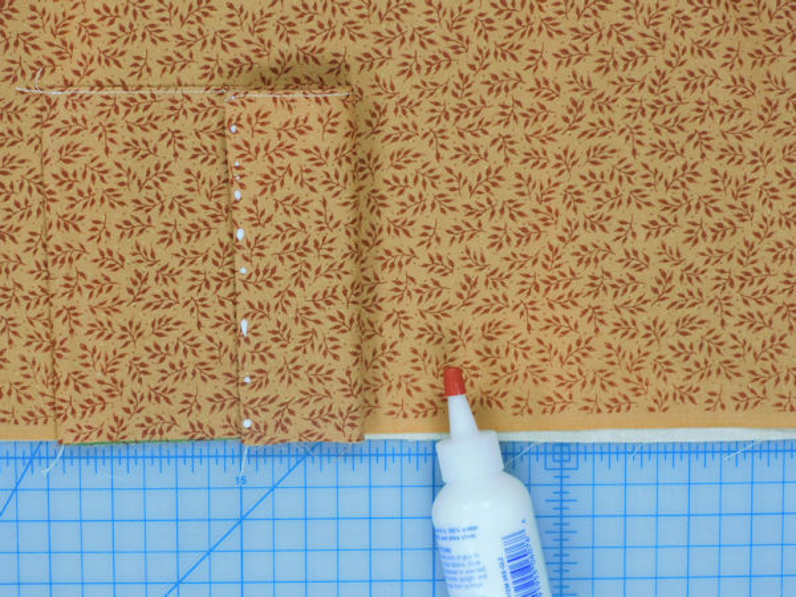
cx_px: 398
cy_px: 298
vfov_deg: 12.9
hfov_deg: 17.1
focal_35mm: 115
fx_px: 2644
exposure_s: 1/60
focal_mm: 20.6
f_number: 5
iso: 360
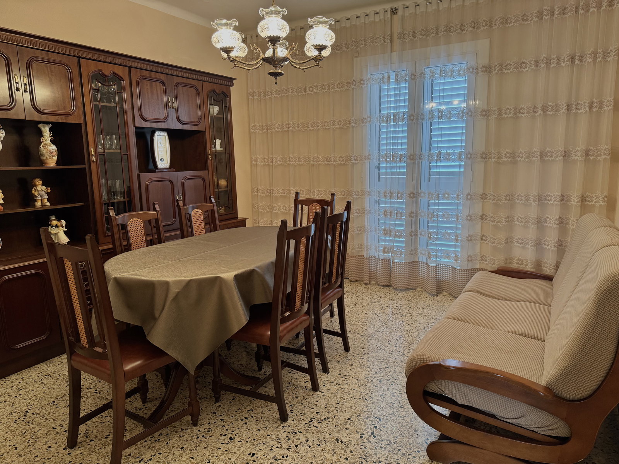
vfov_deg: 56.8
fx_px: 429
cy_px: 232
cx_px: 310
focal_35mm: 24
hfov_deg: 71.6
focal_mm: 6.76
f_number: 1.78
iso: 200
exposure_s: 1/50
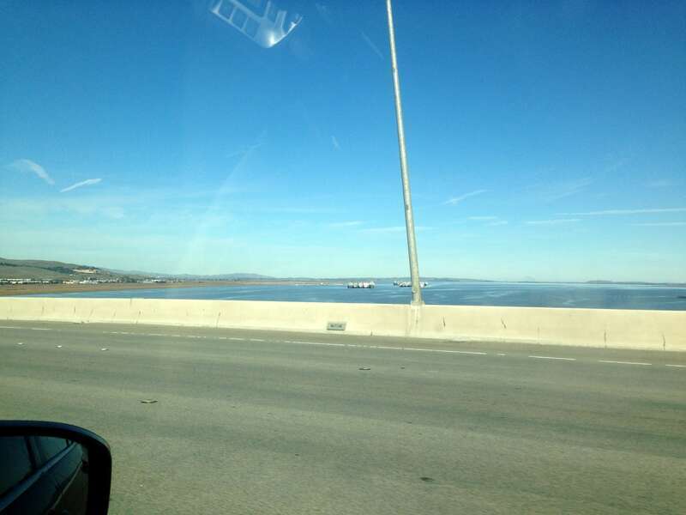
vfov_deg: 42.9
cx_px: 343
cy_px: 258
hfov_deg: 55.4
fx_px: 654
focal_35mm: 33
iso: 50
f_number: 2.4
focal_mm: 4.13
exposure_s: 1/1869
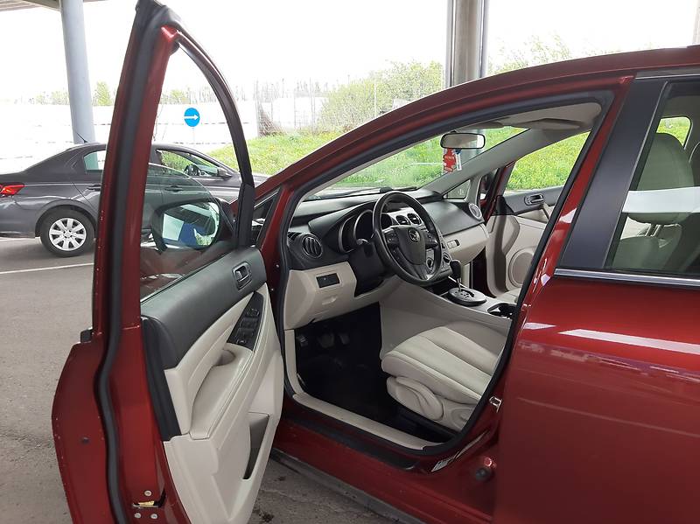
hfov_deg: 67.3
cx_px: 350
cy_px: 262
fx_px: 525
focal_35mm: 26
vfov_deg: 53.0
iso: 50
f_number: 1.7
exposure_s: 1/100
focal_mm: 3.9
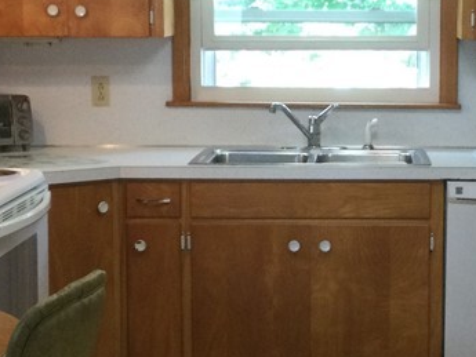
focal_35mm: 92
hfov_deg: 21.2
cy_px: 186
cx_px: 317
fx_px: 1266
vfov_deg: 16.1
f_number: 2.4
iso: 100
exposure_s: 1/30
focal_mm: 3.3
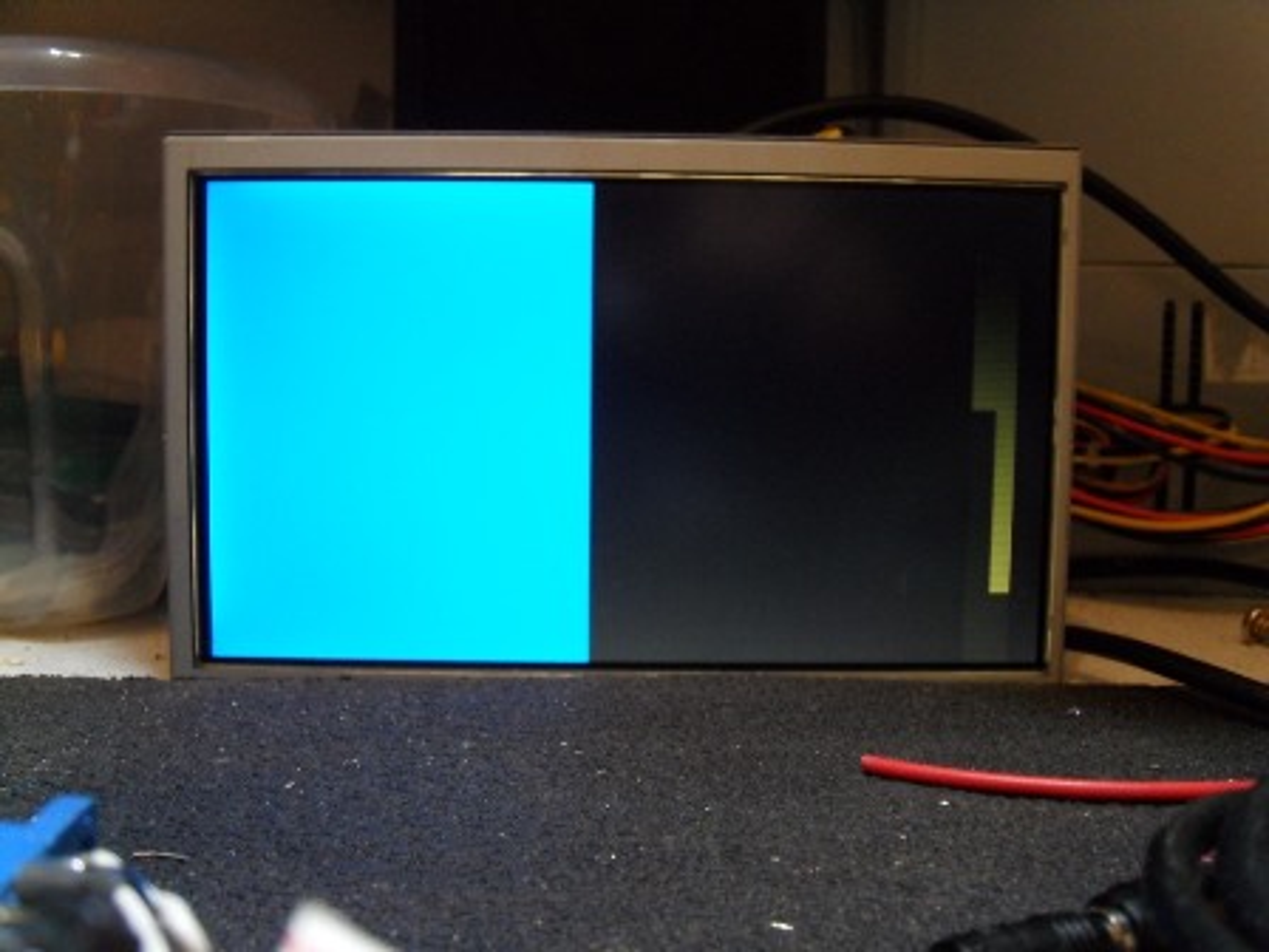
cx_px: 634
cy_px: 476
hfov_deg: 47.9
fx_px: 1430
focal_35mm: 39
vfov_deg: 36.8
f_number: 3.7
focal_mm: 7
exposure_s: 1/20
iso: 400
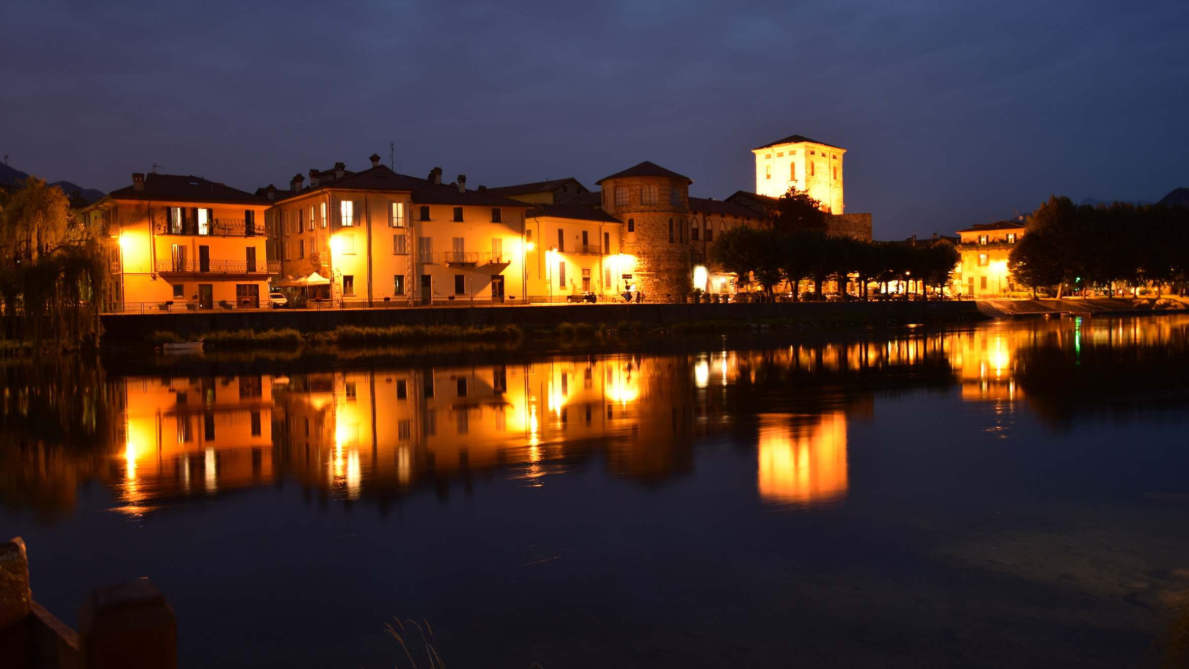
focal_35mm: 29
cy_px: 339
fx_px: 914
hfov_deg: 66.1
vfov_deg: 40.2
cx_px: 585
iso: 100
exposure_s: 6
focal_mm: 18
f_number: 4.5
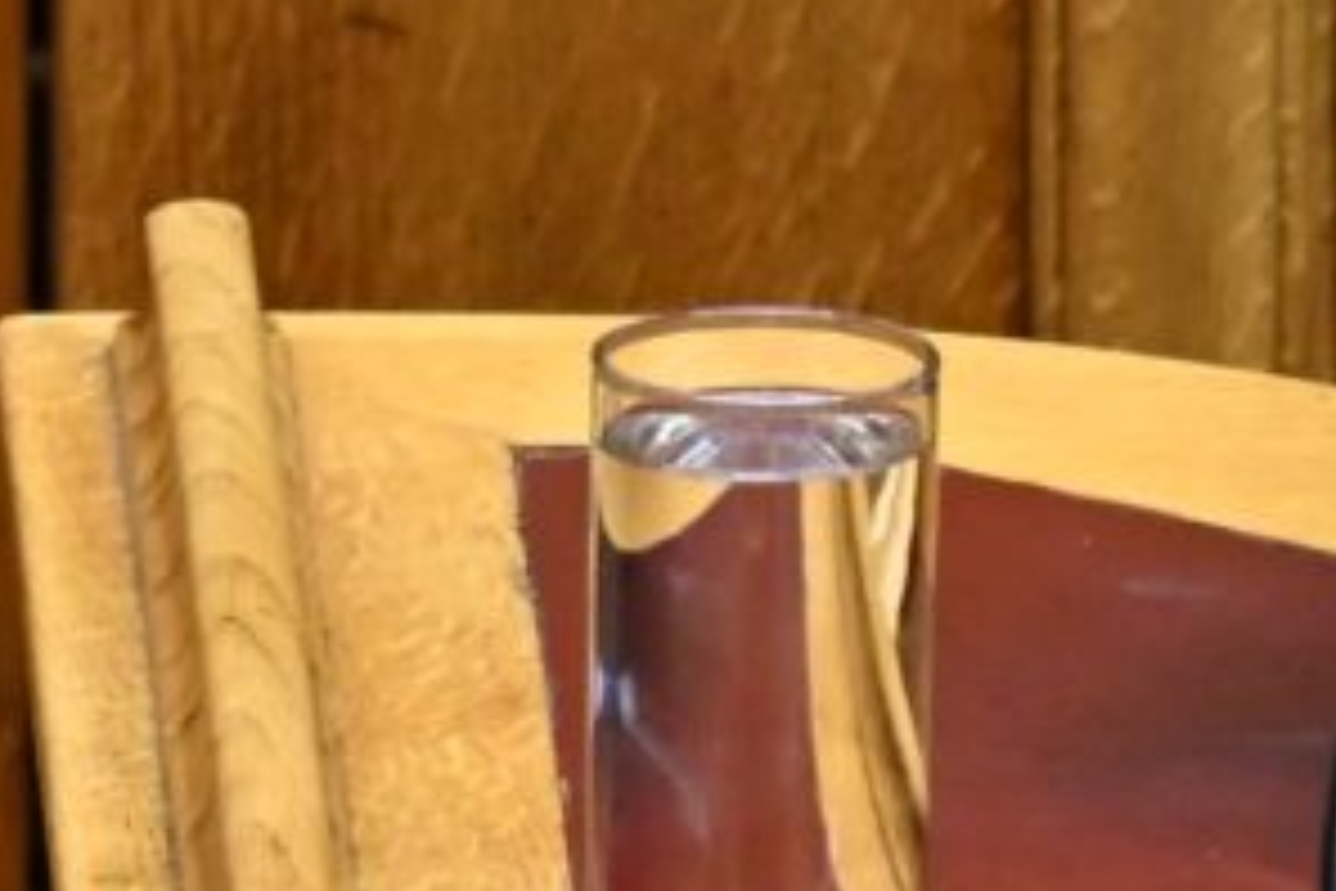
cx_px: 4215
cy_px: -1285
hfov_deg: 0.9
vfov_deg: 0.6
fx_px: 89691
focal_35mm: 2417
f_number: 6
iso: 5000
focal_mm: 350
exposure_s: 1/250
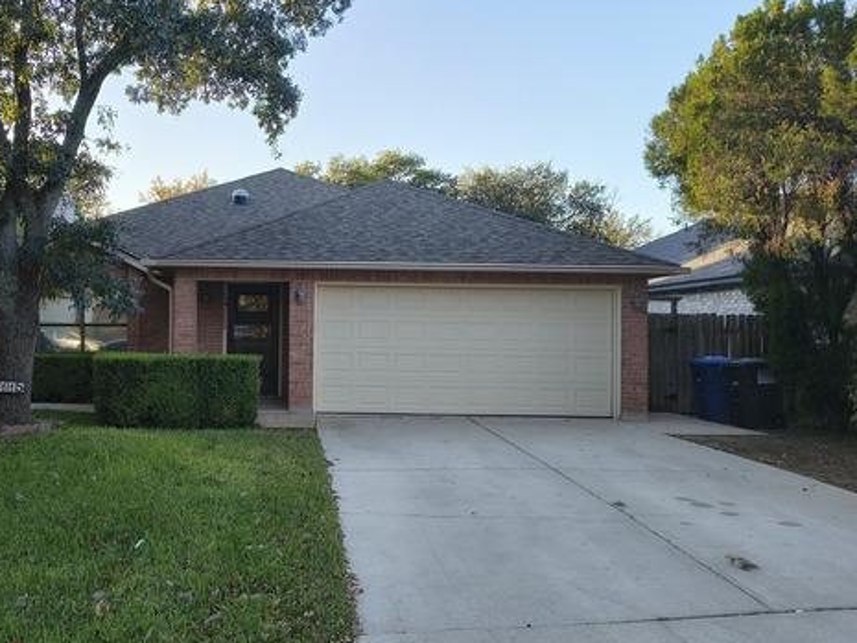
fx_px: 817
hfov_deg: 54.4
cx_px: 297
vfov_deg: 43.0
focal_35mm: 33
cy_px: 308
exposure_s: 1/512
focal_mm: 5.56
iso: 100
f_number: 1.8
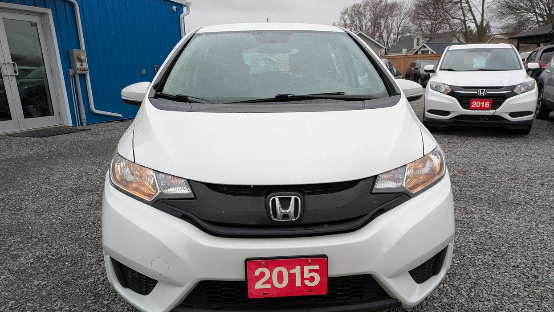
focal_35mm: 28
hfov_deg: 67.9
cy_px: 197
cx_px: 283
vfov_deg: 41.2
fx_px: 411
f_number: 1.89
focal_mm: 5.43
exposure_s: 1/384
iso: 48
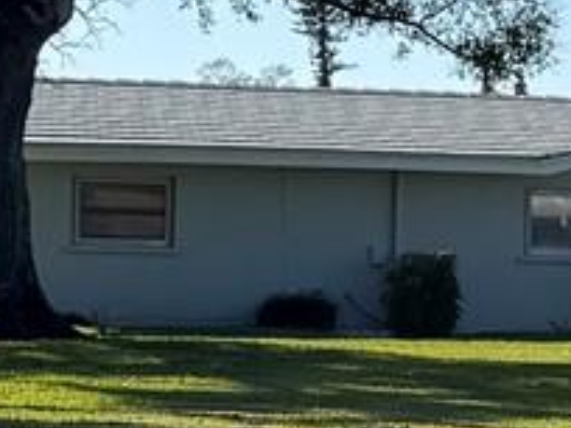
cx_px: 859
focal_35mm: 188
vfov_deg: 7.9
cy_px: 210
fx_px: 3101
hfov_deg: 10.2
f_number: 1.78
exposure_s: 1/5814
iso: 80
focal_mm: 6.76
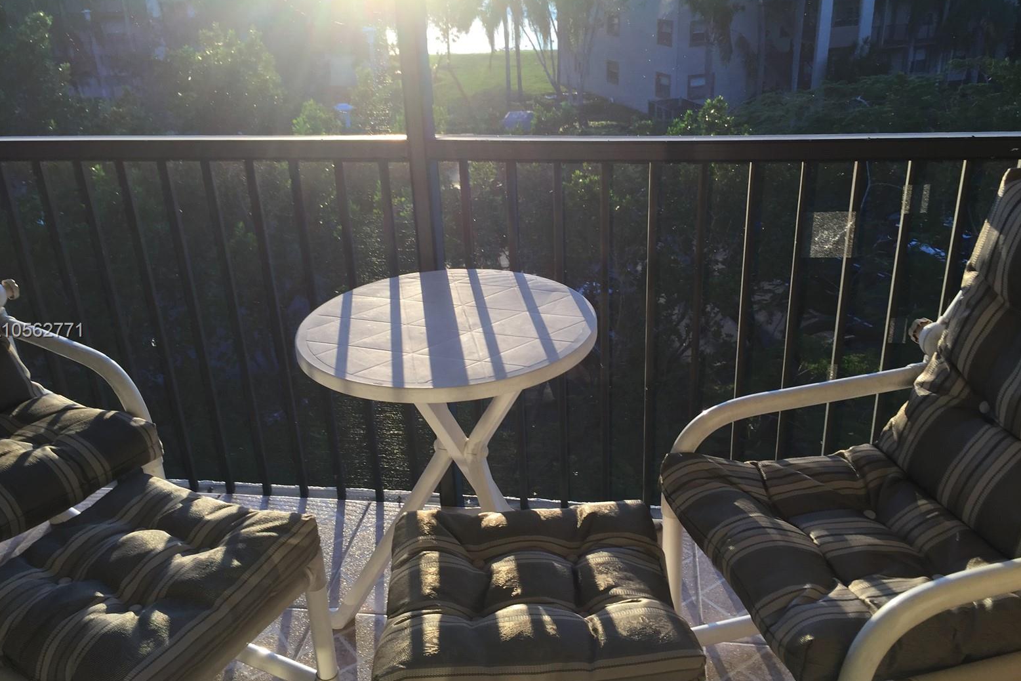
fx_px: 879
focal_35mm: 31
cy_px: 332
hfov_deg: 60.3
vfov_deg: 42.3
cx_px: 510
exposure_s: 1/220
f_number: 2.2
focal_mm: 4.15
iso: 32
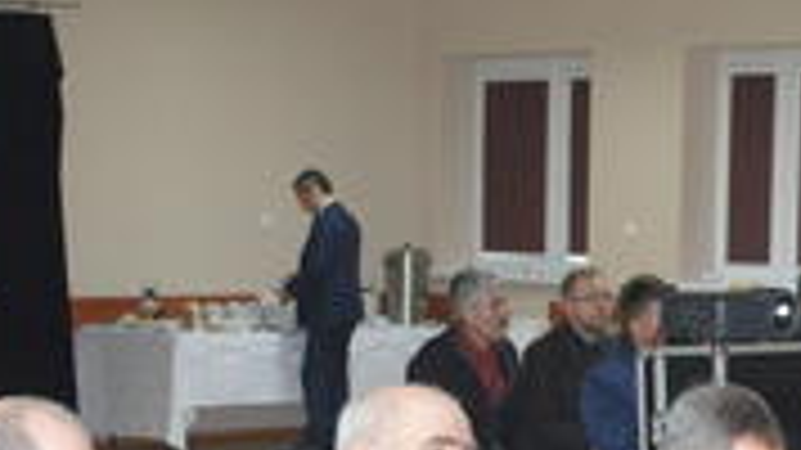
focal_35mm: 107
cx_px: 724
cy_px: 538
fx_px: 2272
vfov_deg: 11.1
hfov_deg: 19.6
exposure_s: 1/60
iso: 2000
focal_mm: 20
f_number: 3.8
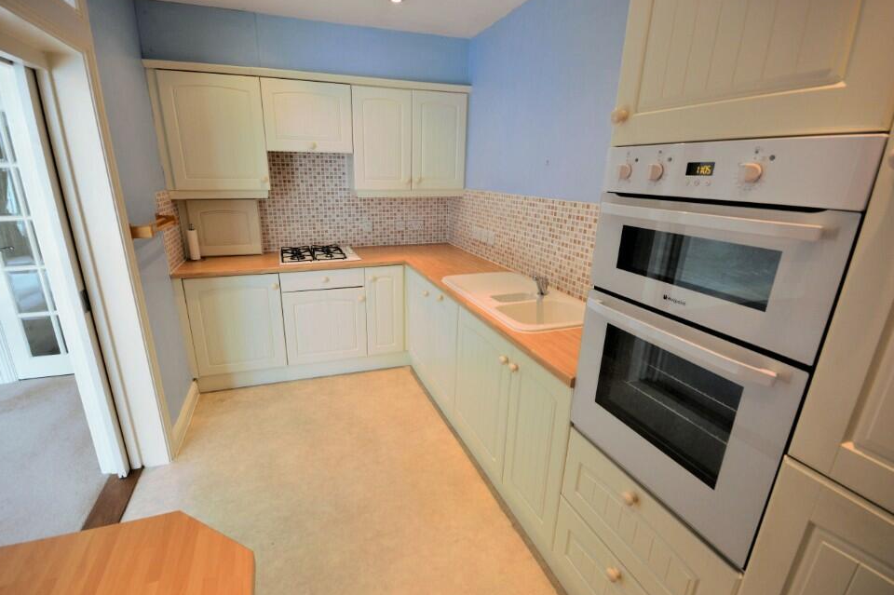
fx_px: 397
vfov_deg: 73.6
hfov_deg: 96.7
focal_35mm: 16
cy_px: 310
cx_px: 432
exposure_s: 1/15
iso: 400
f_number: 8
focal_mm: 10
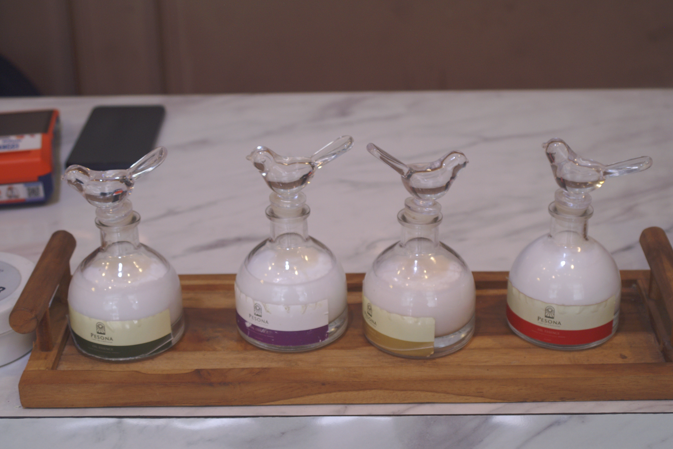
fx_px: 1281
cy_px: 224
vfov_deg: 19.9
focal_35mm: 69
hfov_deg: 29.4
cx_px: 342
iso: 400
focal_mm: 45
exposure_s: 1/13
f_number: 5.6
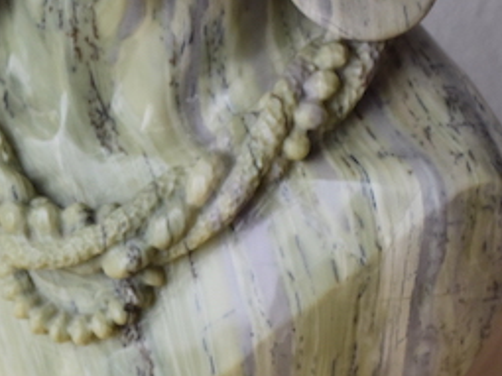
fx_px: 2189
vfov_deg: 9.4
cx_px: 179
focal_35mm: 151
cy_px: -282
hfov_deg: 13.1
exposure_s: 1/50
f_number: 8
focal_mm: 50
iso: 2000
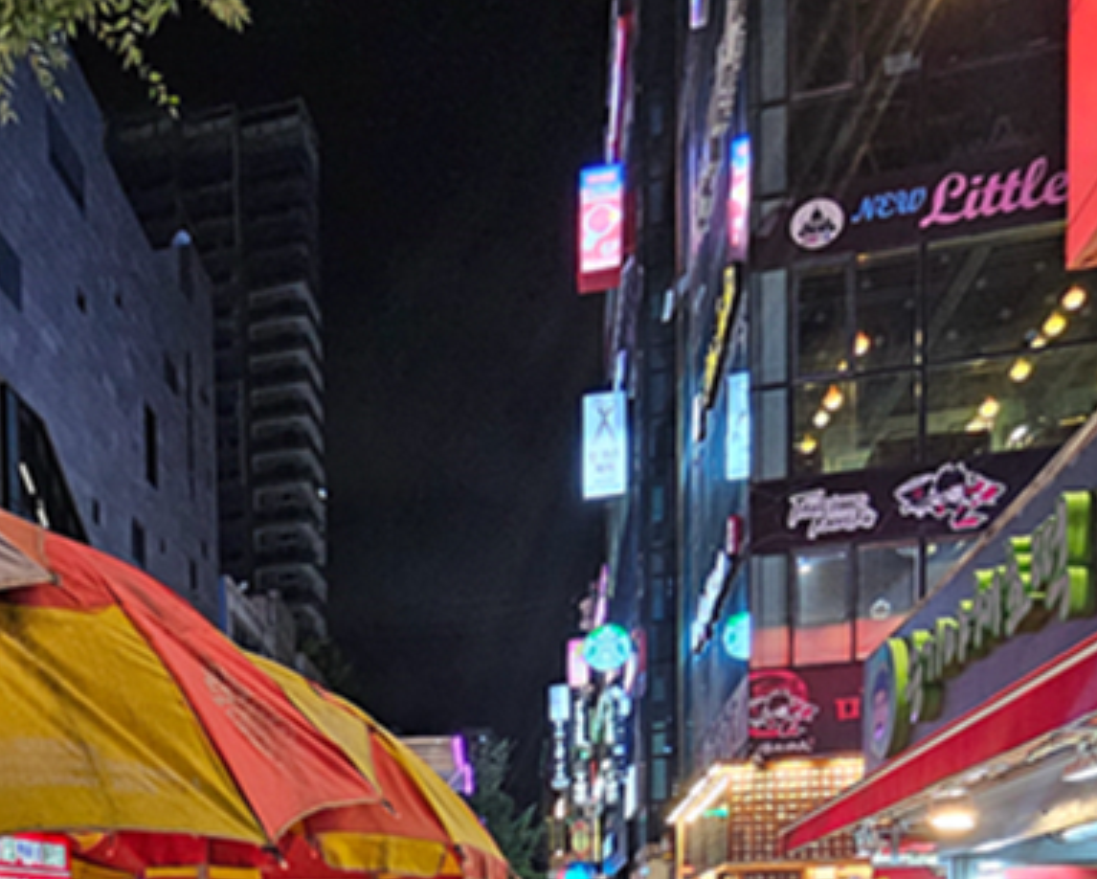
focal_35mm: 34
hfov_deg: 48.8
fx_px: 1104
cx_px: 172
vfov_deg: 35.4
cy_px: 1020
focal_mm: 2.2
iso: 320
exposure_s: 1/60
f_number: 2.2
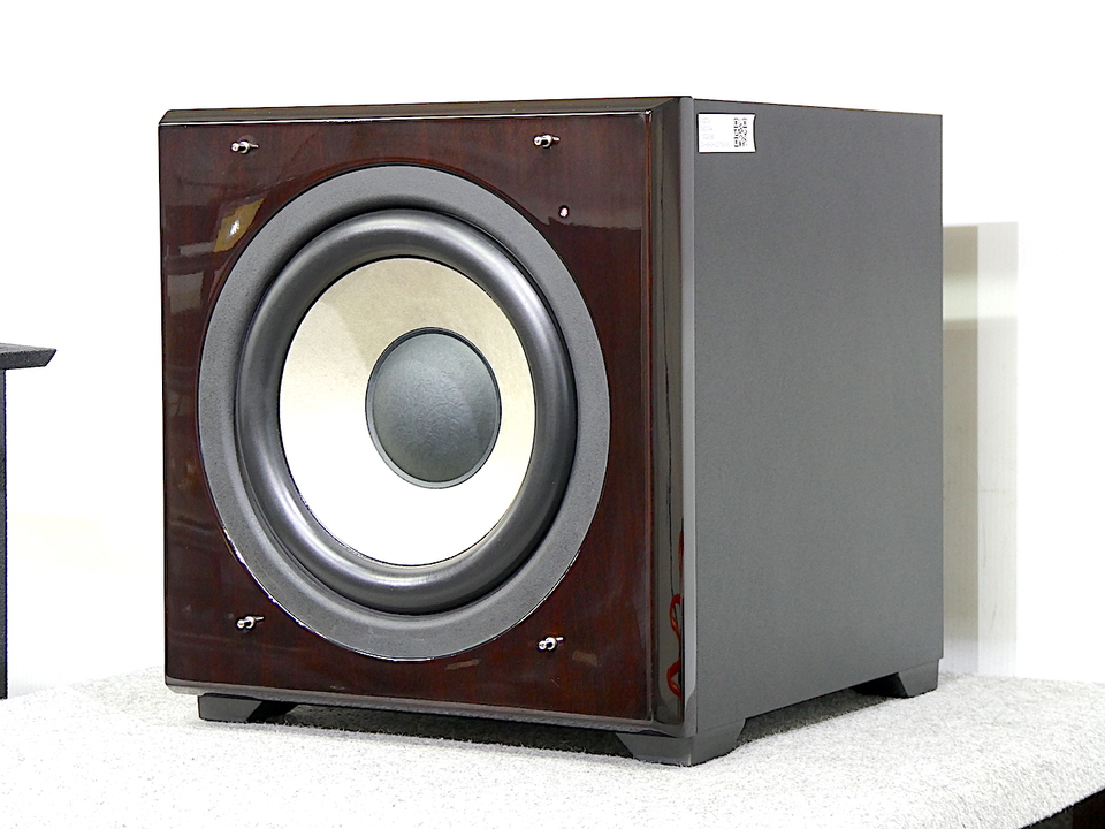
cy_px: 414
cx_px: 552
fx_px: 2873
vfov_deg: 16.4
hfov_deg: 21.8
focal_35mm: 90
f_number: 4.9
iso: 200
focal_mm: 16.1
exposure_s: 1/2.5
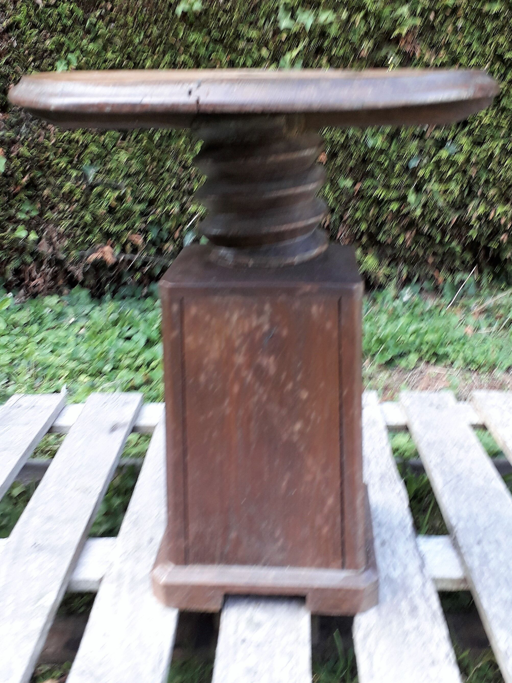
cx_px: 256
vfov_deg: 65.3
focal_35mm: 27
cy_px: 342
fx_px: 532
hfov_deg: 51.4
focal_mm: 3.6
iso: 50
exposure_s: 1/50
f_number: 1.9
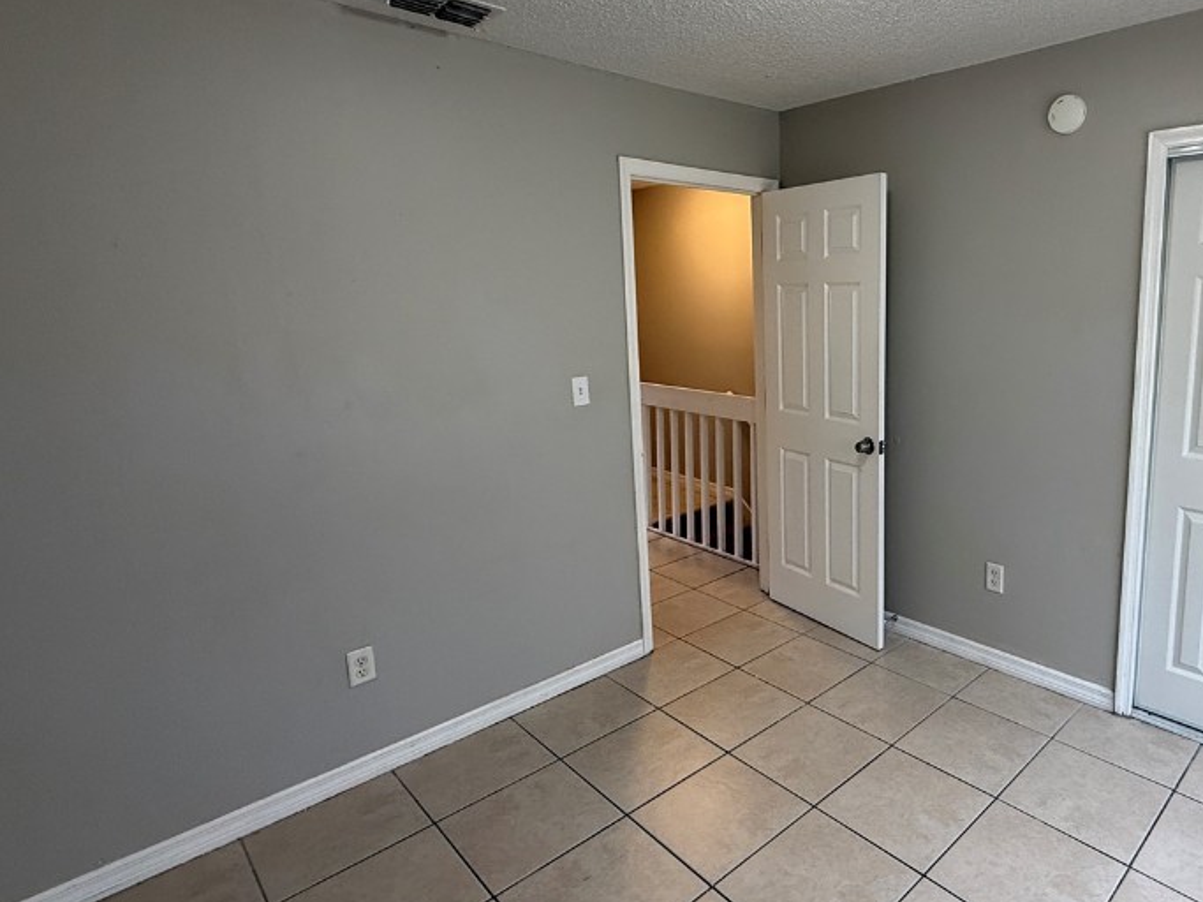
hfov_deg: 76.1
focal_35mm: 21
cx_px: 817
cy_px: 407
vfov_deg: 63.3
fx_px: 730
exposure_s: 1/120
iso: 200
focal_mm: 2.22
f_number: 2.2
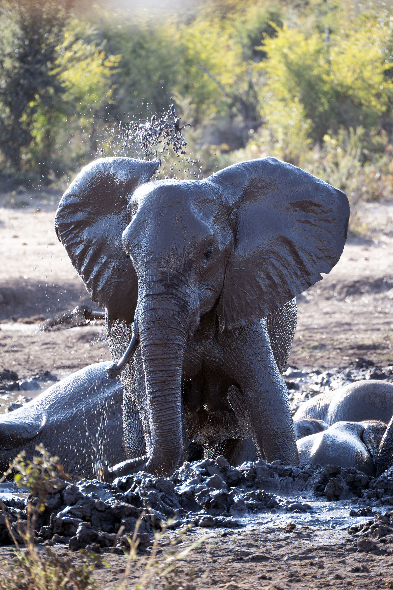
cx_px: 196
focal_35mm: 330
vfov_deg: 6.2
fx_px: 5403
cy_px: 295
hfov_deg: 4.2
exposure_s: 1/250
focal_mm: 330
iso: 800
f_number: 8
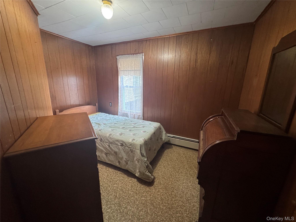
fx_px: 120
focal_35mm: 14
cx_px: 148
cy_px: 111
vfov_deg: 85.7
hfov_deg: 102.1
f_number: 2.2
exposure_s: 1/60
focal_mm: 2.22
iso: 500
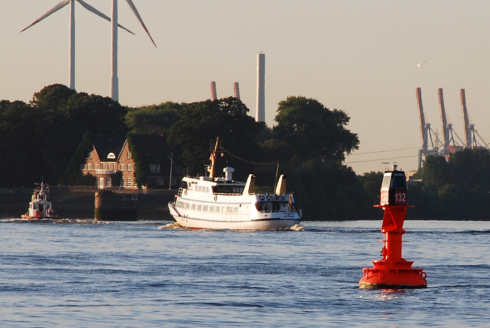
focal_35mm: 202
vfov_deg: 6.8
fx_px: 2759
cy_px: 164
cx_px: 245
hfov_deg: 10.1
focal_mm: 135
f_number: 10
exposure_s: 1/200
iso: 200
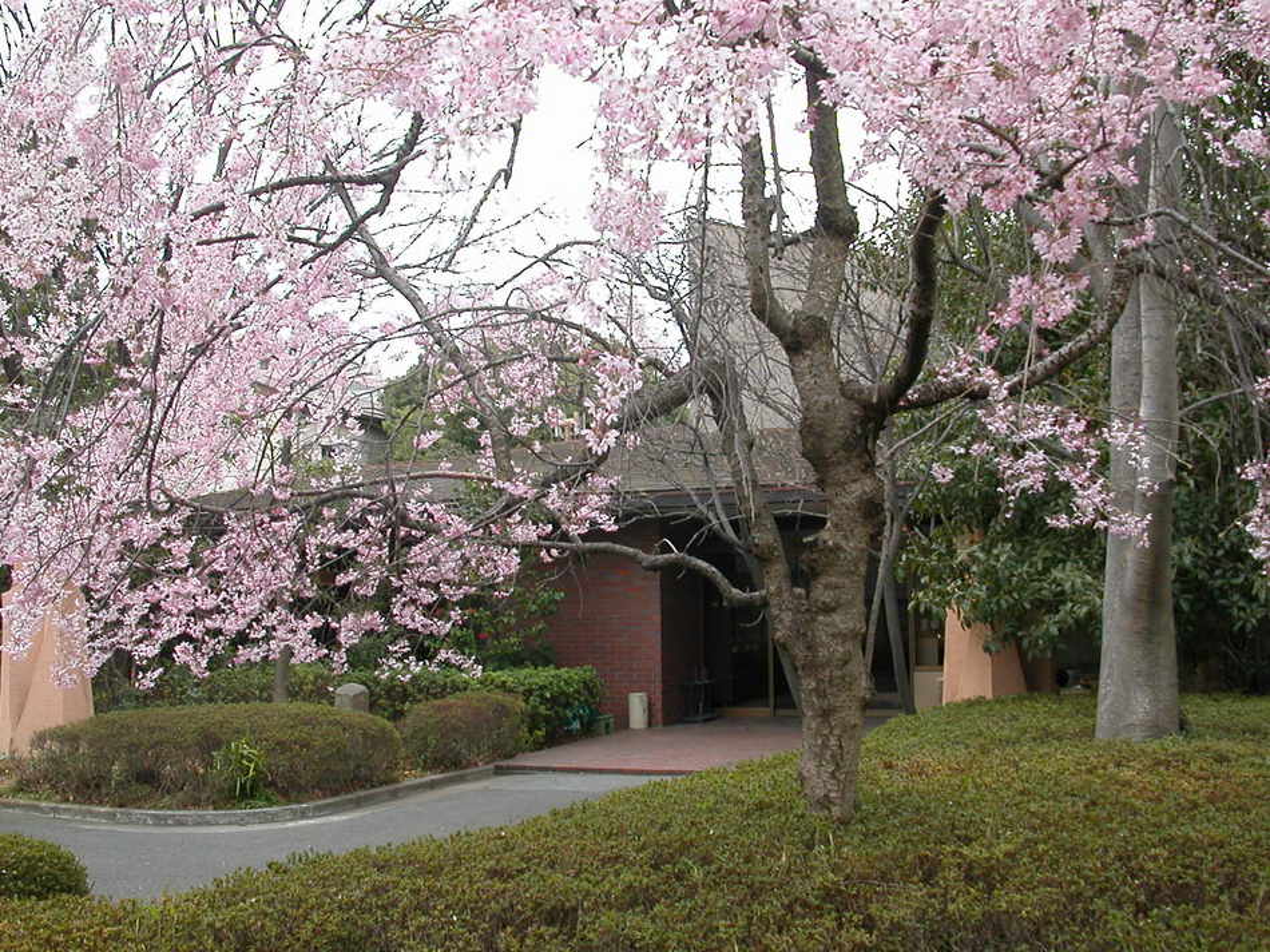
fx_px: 1357
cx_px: 635
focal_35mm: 37
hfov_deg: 50.1
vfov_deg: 38.6
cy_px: 476
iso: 100
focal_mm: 5.6
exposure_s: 1/139
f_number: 4.5
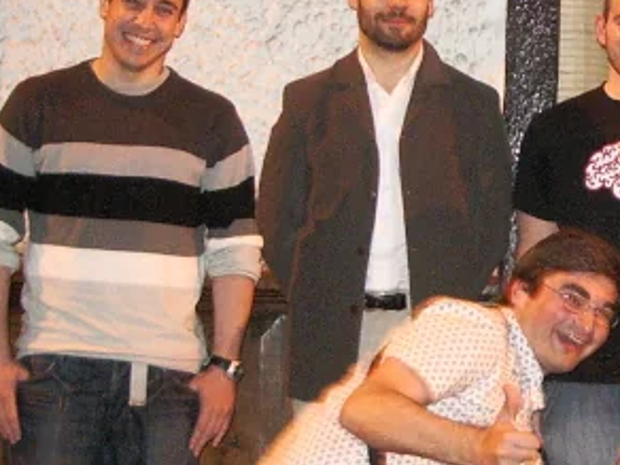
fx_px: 2060
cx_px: 631
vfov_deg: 12.9
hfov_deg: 16.7
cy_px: 244
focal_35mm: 115
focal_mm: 5.8
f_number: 2.6
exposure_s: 1/15
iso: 200
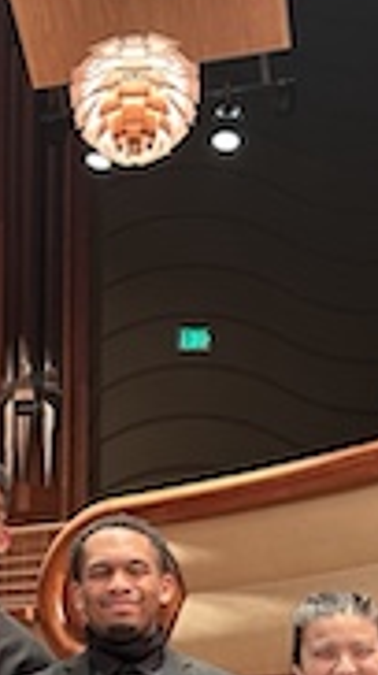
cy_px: 636
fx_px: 1287
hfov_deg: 16.5
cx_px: 48
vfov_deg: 28.0
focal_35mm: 72
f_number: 1.78
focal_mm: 6.86
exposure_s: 1/60
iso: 400
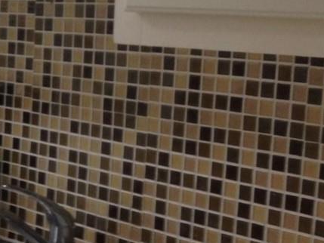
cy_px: 113
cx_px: -193
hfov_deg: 14.7
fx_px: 1152
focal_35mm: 123
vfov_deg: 12.1
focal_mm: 4.13
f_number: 2.4
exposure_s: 1/20
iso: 64
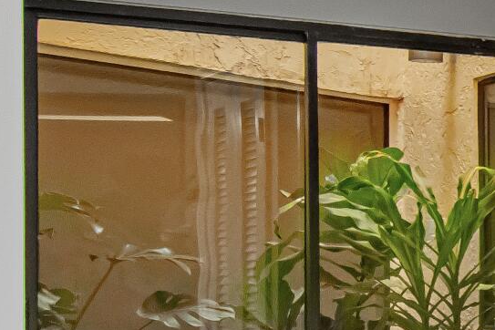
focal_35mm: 116
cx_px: 1014
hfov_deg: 14.4
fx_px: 1595
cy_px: 284
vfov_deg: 11.7
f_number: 5
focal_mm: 14
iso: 800
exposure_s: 1/100
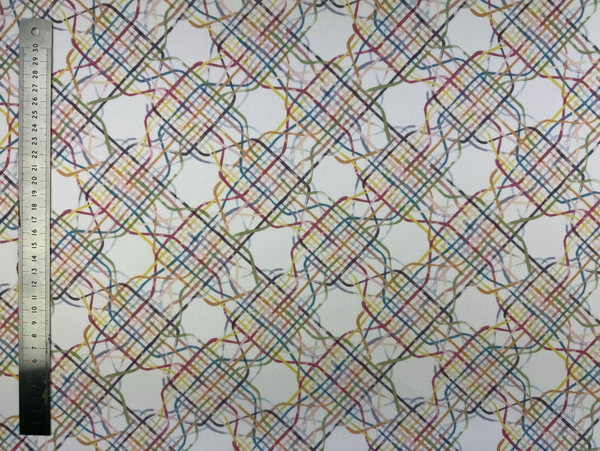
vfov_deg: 56.8
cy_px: 226
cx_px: 300
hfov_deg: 71.6
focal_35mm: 24
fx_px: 416
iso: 80
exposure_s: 1/707
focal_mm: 6.86
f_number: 1.78
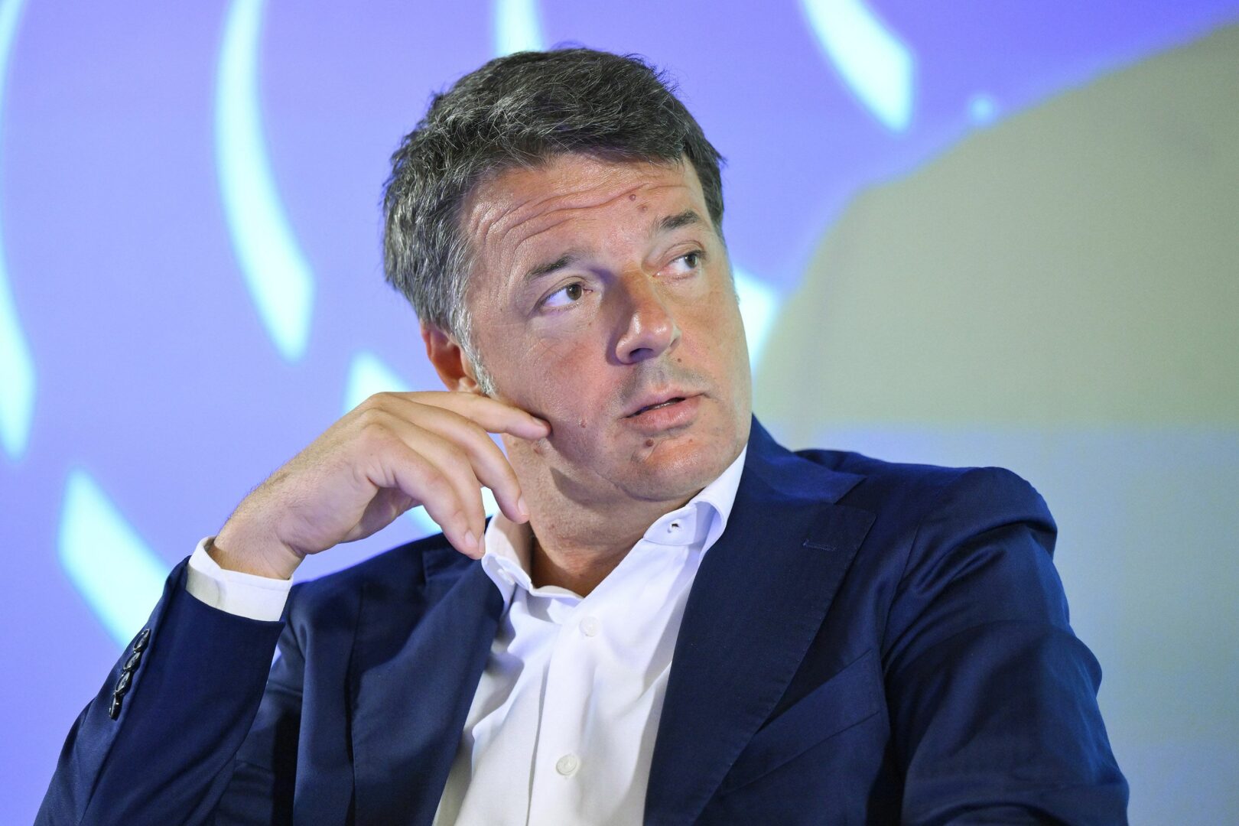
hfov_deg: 15.2
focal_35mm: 135
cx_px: 620
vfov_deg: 10.2
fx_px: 4646
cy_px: 413
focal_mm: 135
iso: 4000
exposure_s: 1/200
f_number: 2.8
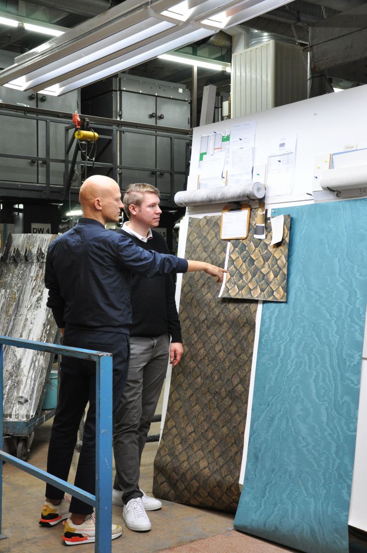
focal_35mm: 48
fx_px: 736
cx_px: 184
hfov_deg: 28.0
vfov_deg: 41.2
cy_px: 276
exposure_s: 1/60
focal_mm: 32
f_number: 5.6
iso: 800
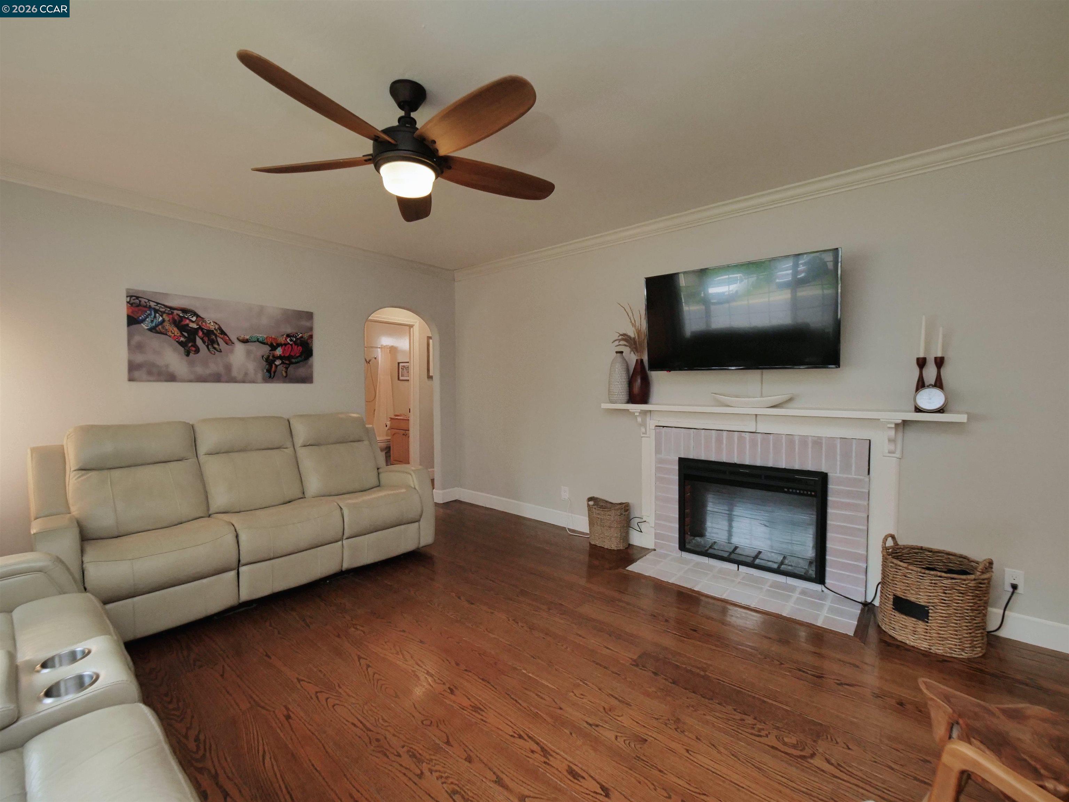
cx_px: 534
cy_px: 401
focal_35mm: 14
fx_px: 432
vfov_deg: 85.7
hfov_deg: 102.1
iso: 800
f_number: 5
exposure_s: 1/160
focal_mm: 7
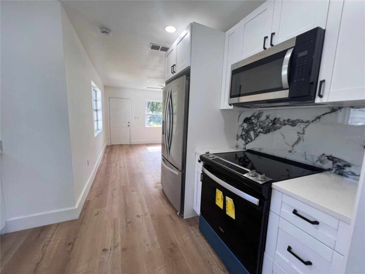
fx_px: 137
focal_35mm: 13
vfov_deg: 89.9
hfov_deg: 106.2
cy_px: 137
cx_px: 182
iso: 125
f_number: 1.8
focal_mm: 1.57
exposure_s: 1/120
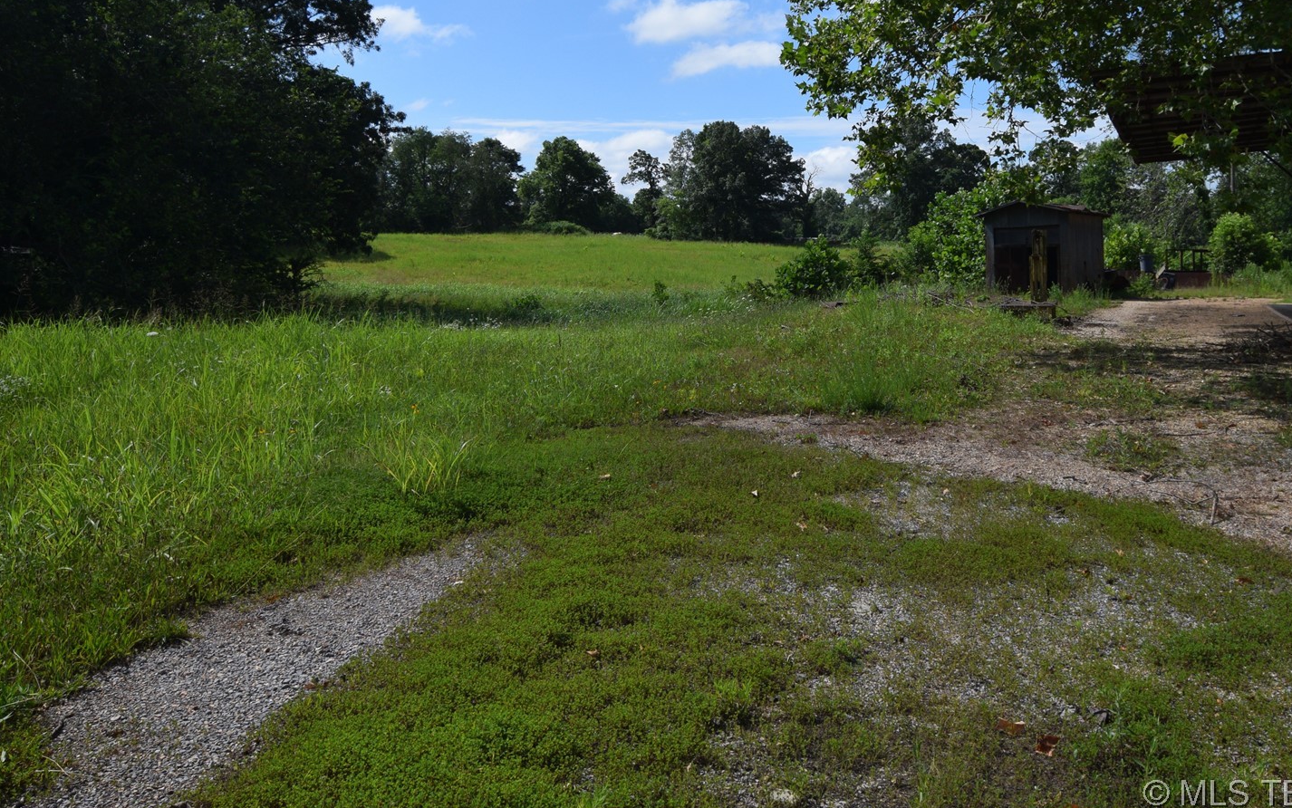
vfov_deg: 37.8
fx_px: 1153
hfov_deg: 58.2
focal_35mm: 33
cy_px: 214
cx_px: 747
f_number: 10
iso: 200
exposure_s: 1/400
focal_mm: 15
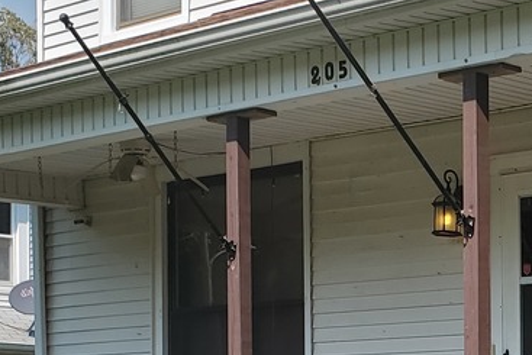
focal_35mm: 106
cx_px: 658
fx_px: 1567
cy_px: 425
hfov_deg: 18.2
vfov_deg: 12.6
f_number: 2.4
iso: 50
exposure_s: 1/1422
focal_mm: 4.3
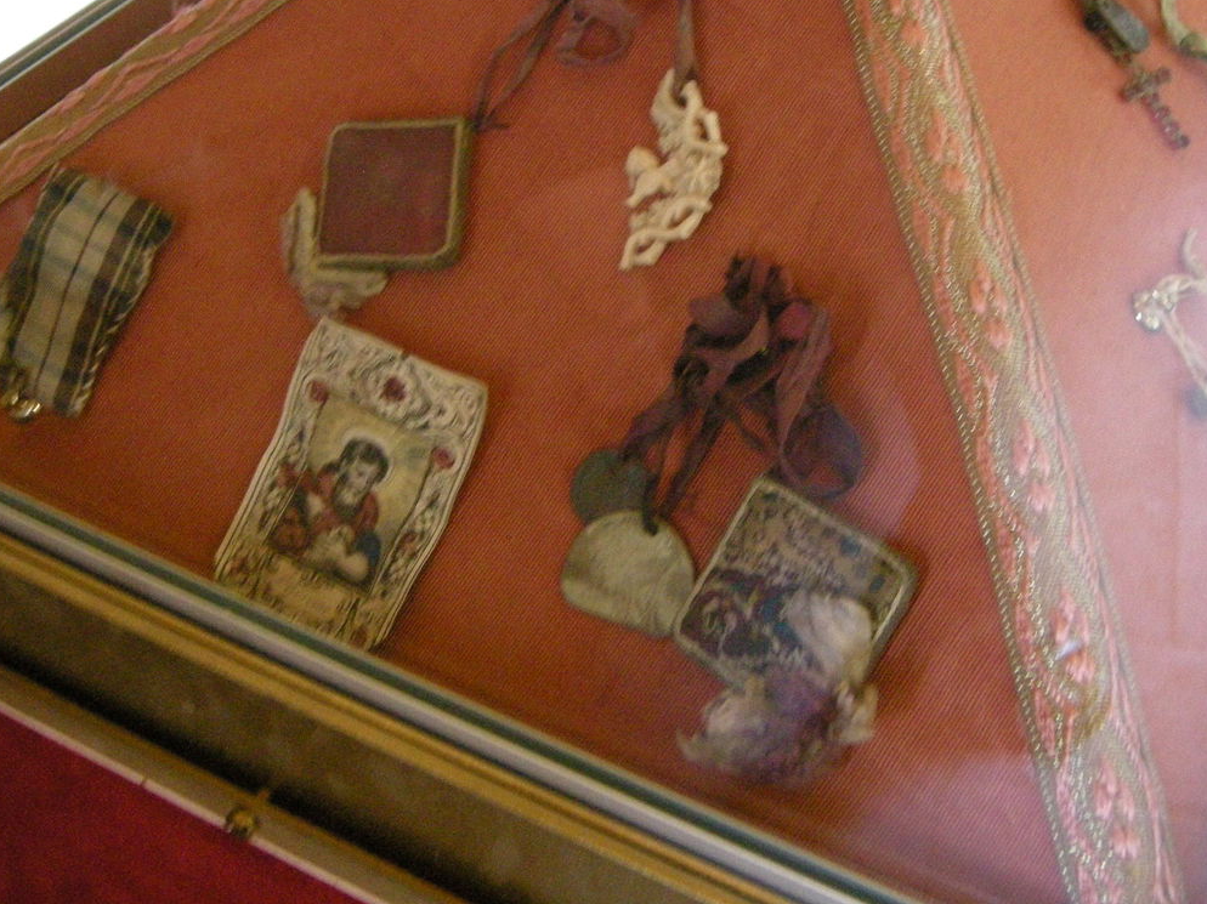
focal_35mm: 66
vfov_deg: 22.1
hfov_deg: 29.3
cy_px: 283
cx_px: 744
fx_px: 2301
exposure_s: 1/8
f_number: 2.9
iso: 598
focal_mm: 8.5
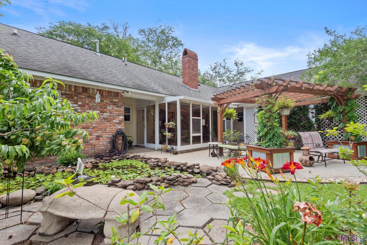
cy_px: 122
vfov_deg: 73.8
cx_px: 184
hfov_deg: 96.7
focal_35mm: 16
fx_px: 163
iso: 320
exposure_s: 1/100
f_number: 10
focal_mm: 16
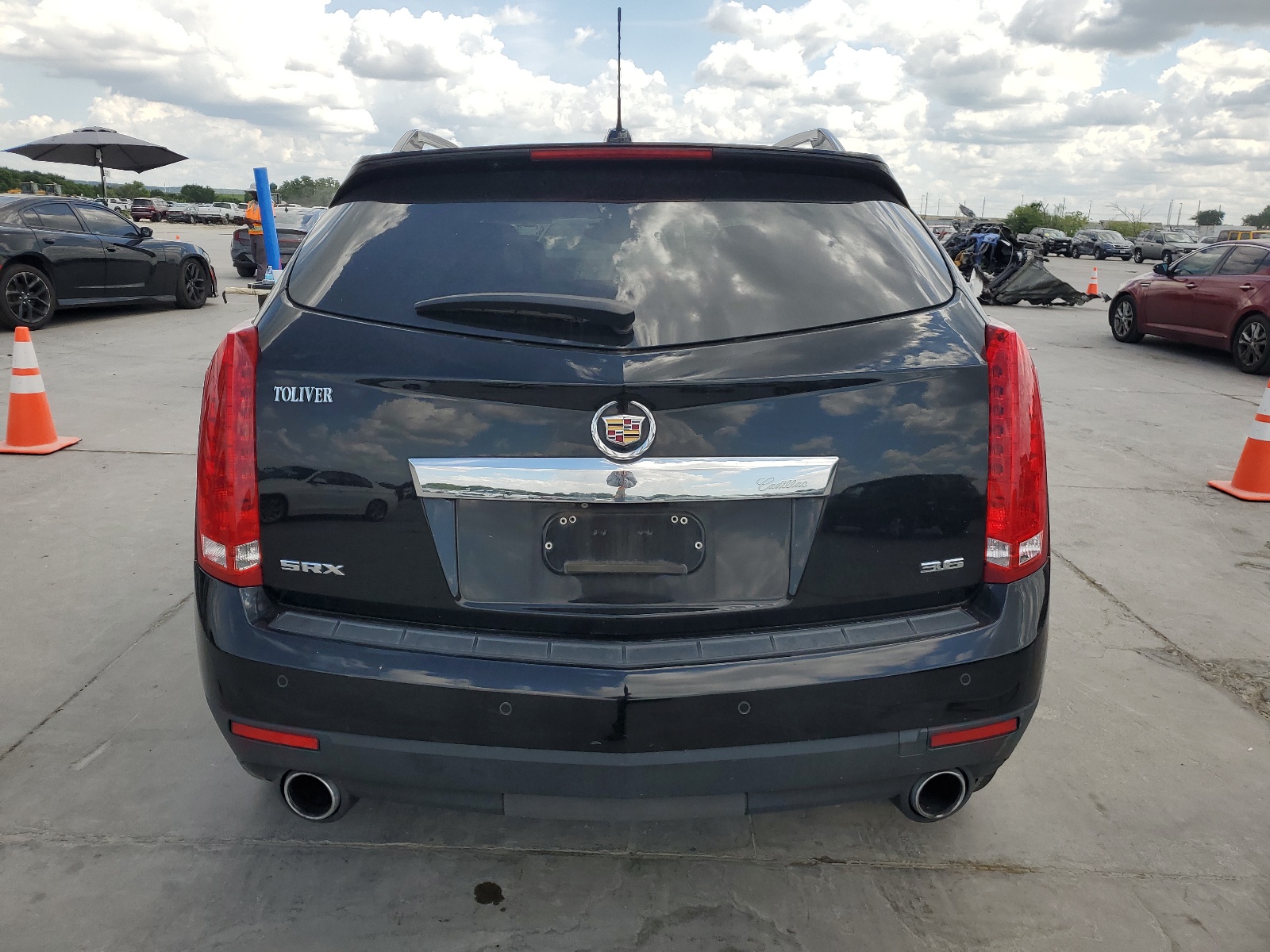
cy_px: 476
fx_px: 954
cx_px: 635
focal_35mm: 26
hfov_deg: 67.3
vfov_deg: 53.1
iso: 50
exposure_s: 1/2500
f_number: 1.5
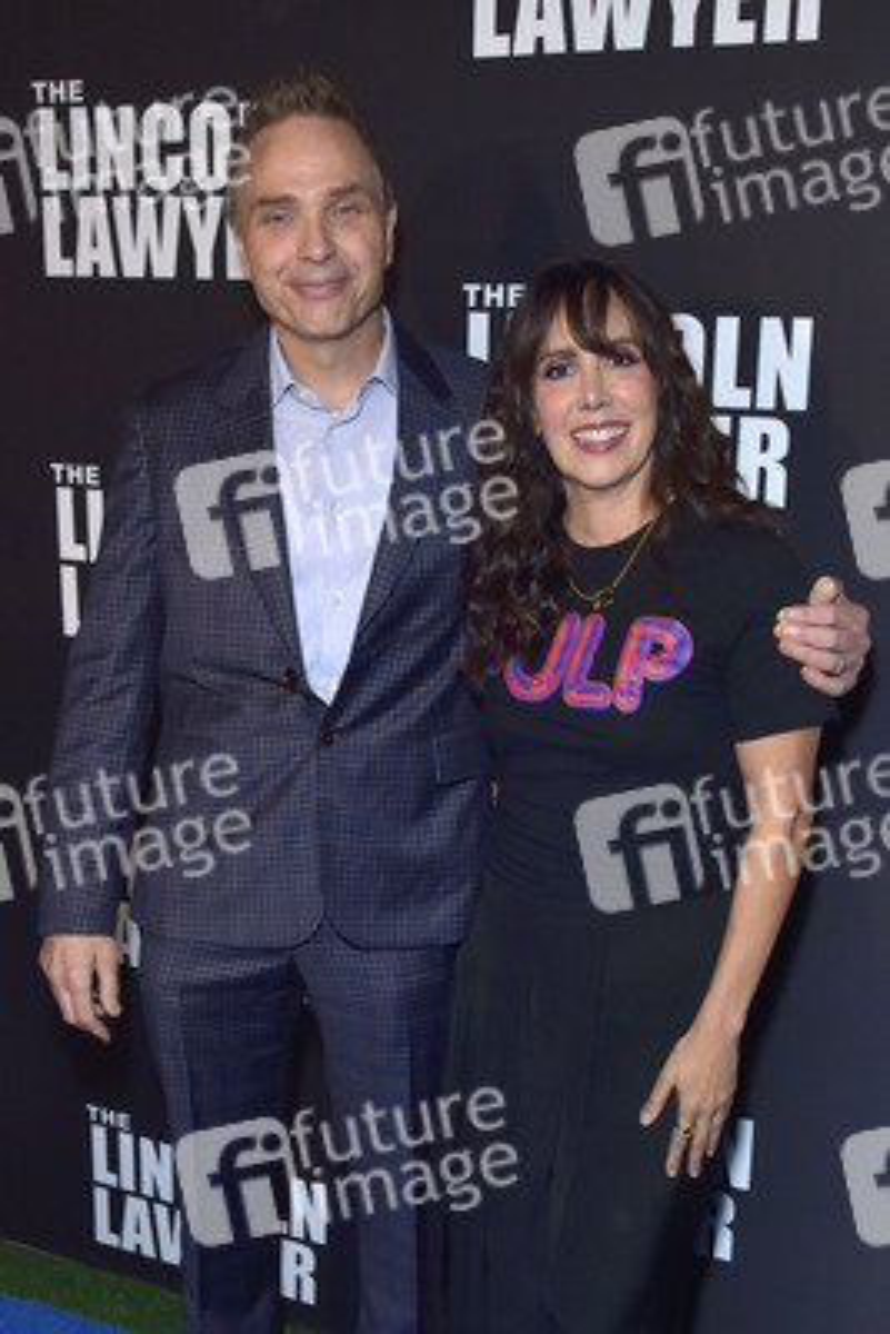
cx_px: 445
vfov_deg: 61.9
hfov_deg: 43.6
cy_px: 667
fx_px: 1111
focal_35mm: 30
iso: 800
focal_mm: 30
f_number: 6.3
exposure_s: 1/200
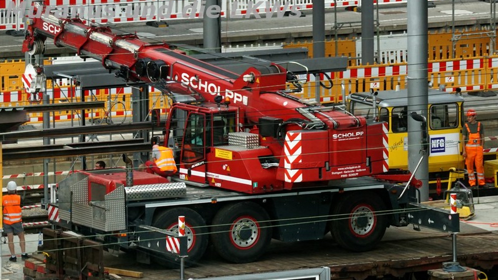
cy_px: 149
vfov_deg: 3.8
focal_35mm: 316
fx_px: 4172
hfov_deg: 6.8
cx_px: 249
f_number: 14
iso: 500
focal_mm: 200
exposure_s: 1/200
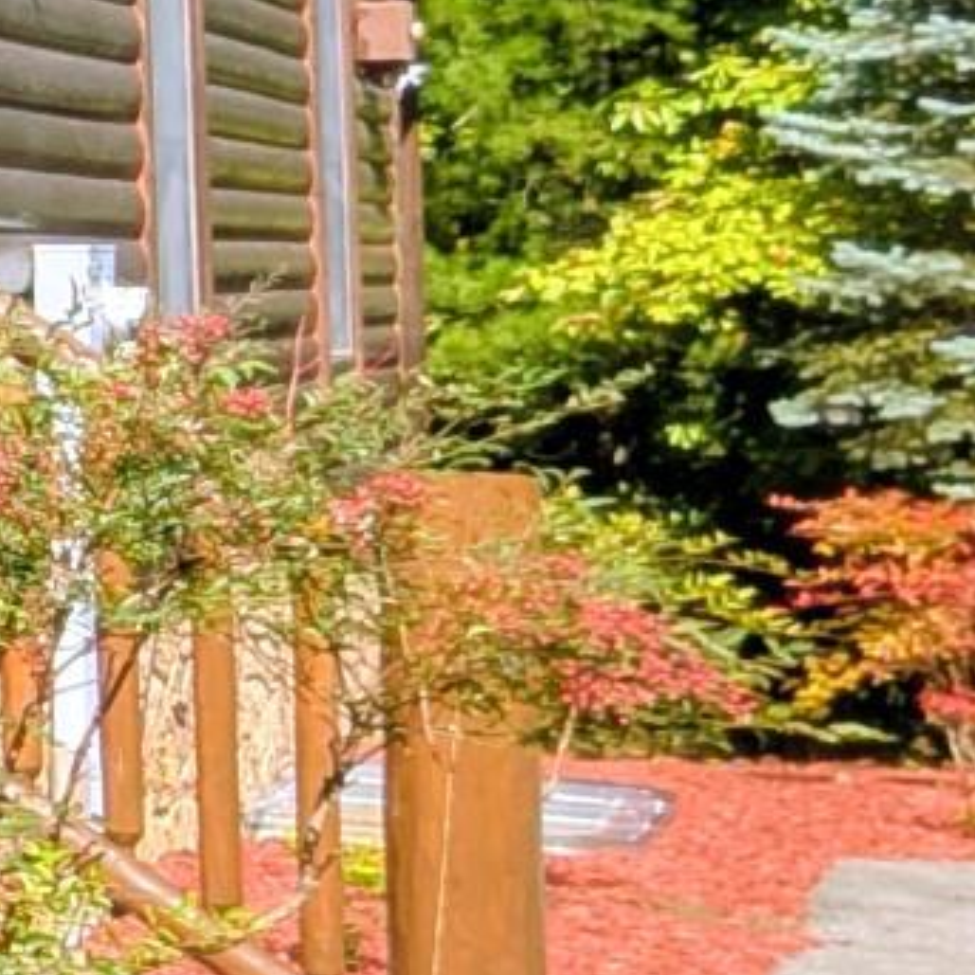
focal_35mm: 93
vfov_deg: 18.5
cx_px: -2035
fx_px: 2964
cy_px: 159
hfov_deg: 11.0
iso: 50
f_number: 1.7
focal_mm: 2.02
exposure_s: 1/1883
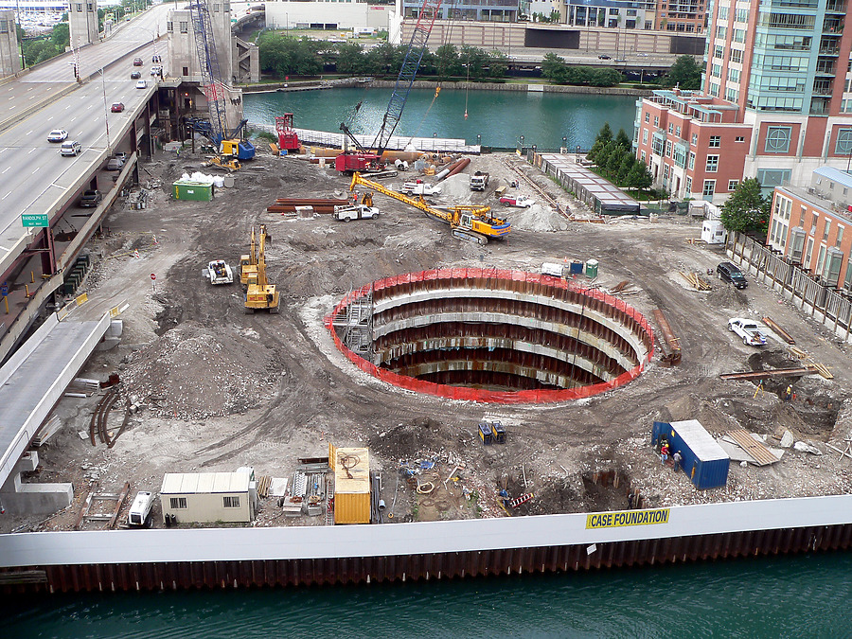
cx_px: 426
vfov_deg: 39.7
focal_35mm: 36
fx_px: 886
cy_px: 320
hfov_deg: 51.4
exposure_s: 1/125
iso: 80
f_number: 4
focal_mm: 6
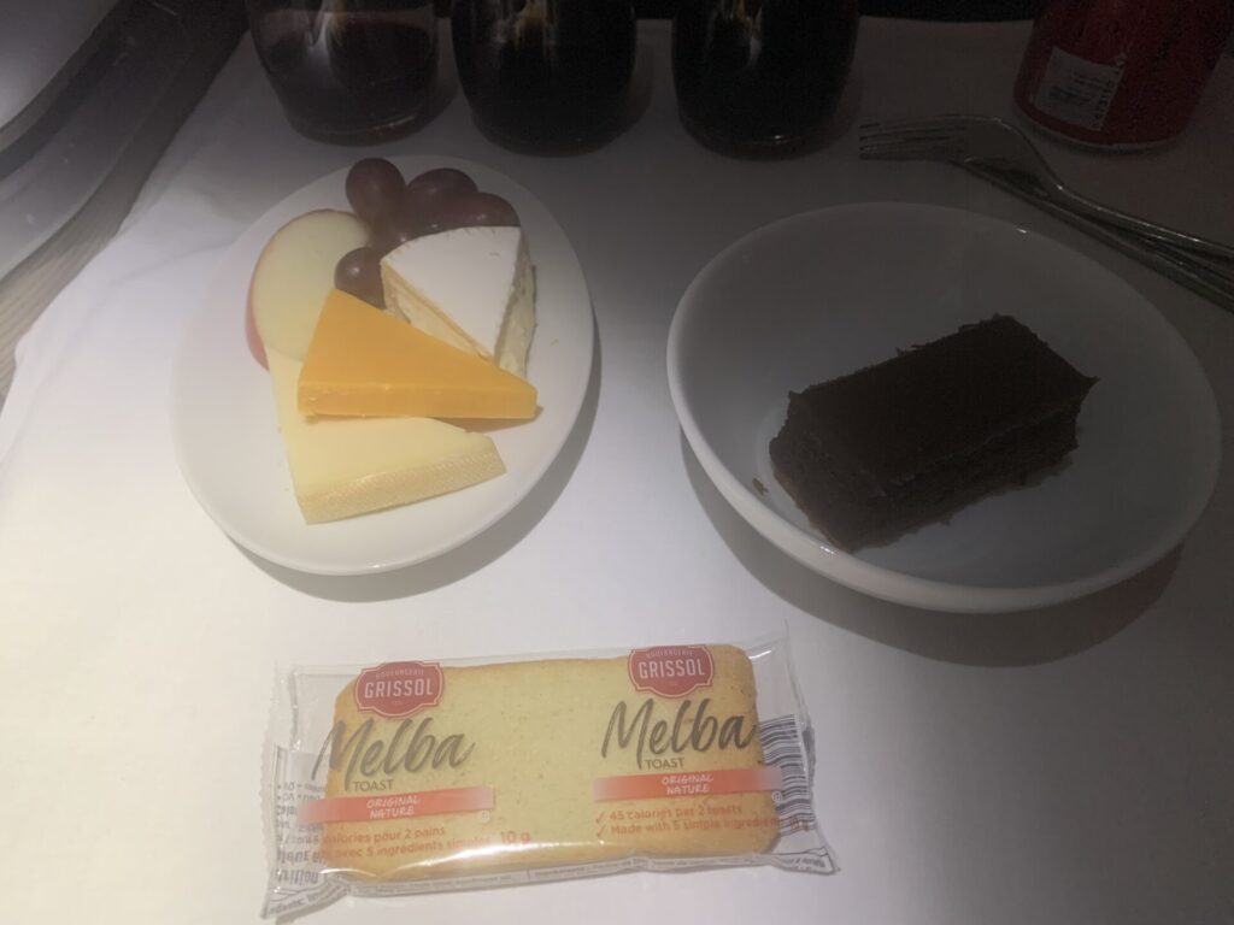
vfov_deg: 53.1
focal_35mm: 26
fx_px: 927
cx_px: 617
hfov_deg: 67.3
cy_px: 462
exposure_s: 1/41
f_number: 1.8
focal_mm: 4.25
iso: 100
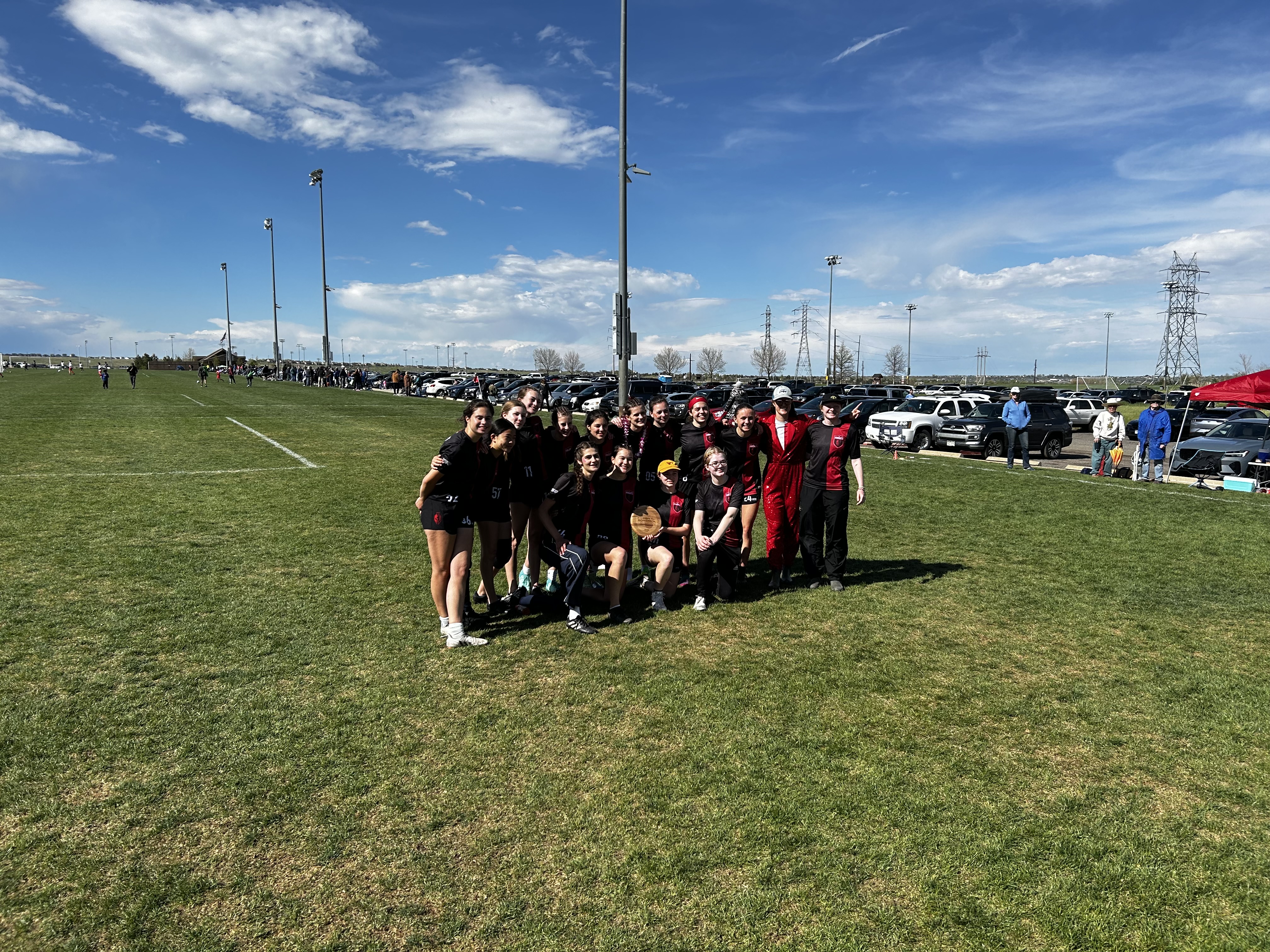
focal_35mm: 26
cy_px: 476
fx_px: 954
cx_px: 635
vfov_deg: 53.1
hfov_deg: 67.3
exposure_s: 1/4274
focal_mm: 5.7
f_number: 1.5
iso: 50
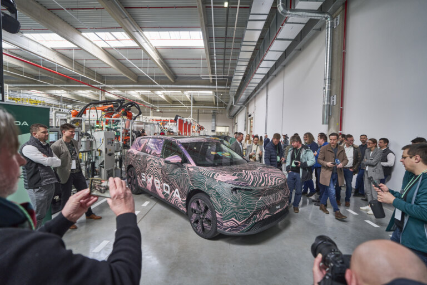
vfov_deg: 73.7
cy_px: 142
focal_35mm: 16
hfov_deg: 96.7
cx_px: 214
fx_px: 190
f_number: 2.8
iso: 400
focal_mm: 16
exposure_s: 1/125
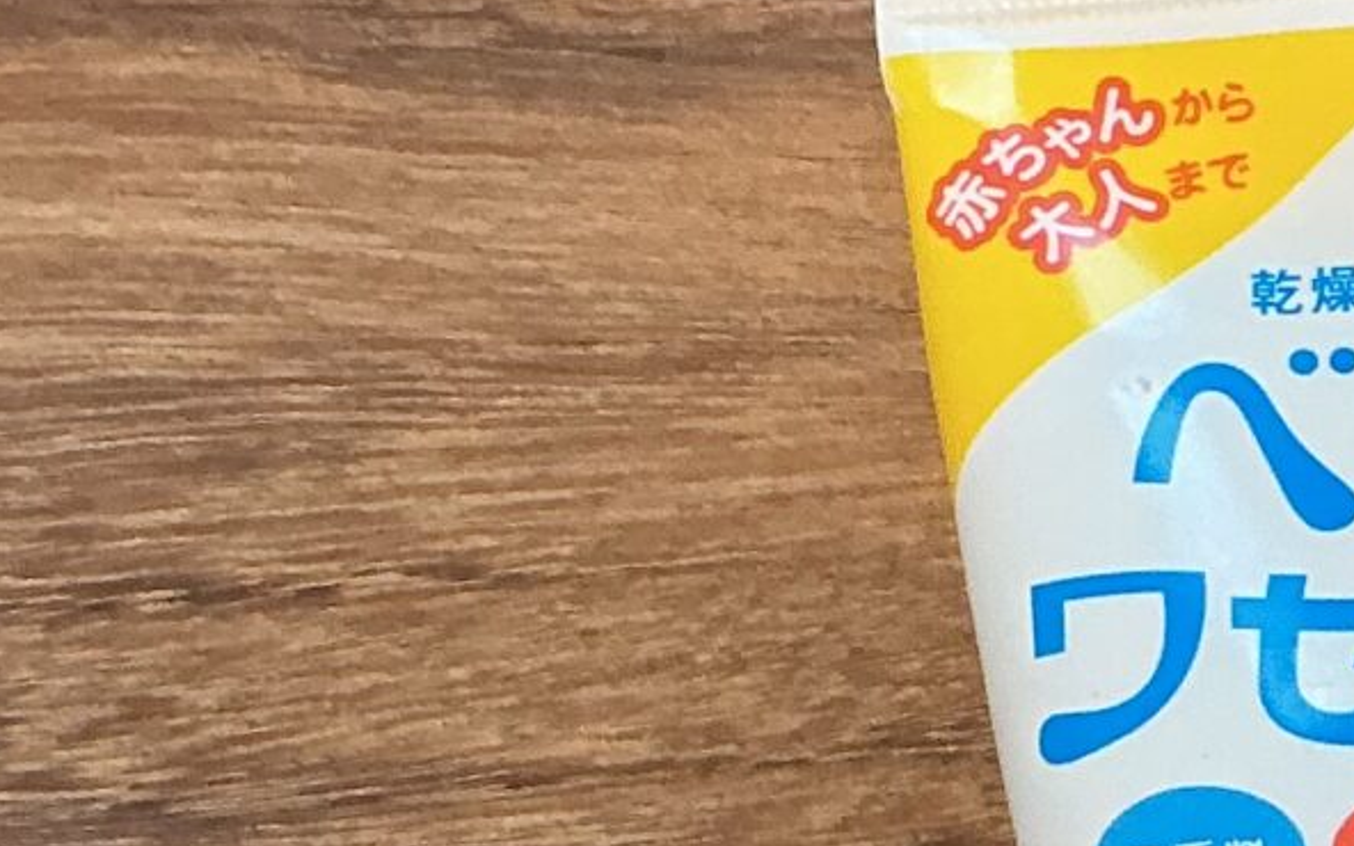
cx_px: 2001
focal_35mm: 133
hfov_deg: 14.7
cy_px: 926
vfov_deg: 9.8
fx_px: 4908
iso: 64
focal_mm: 3
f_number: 1.8
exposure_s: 1/60
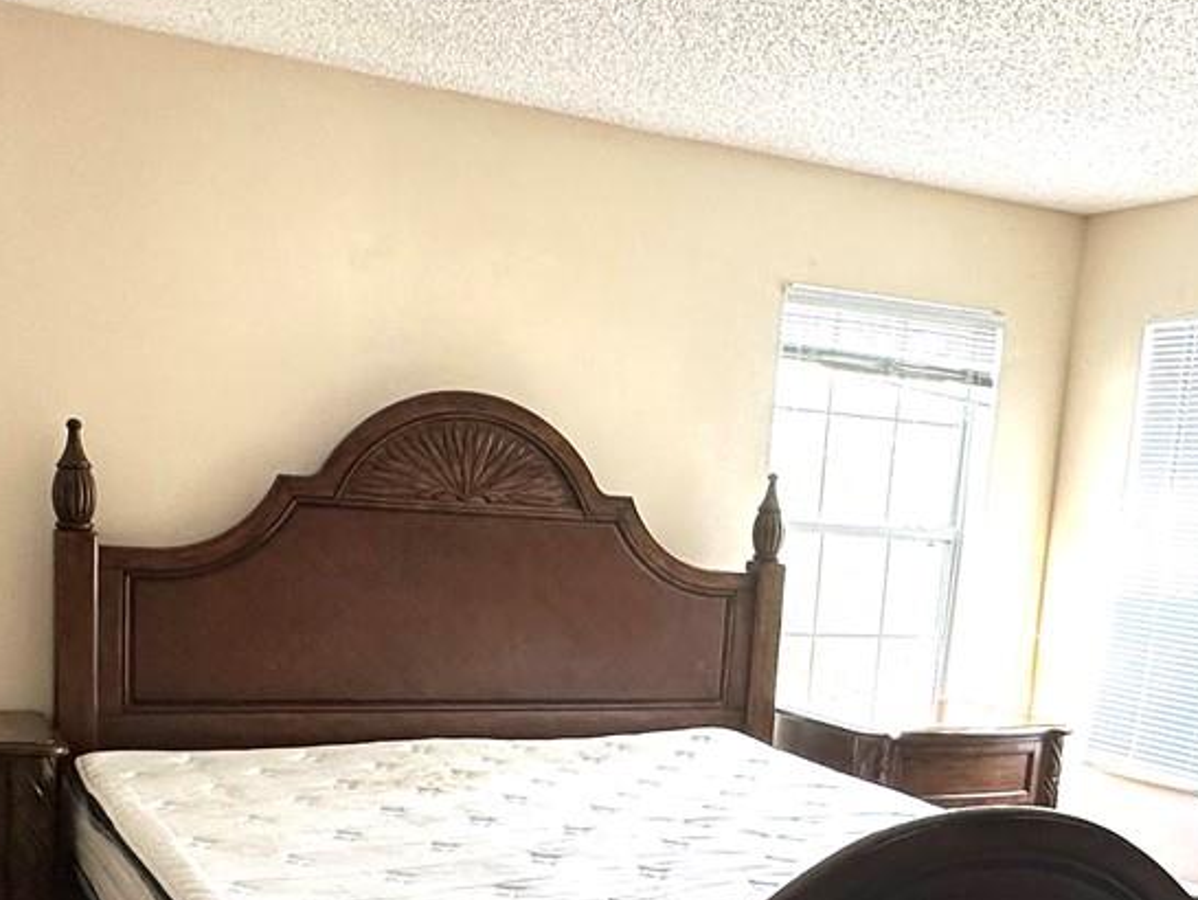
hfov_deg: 45.8
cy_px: 722
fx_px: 1420
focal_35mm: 41
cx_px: 597
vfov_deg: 34.1
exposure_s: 1/99
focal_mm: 2.22
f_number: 2.2
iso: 160
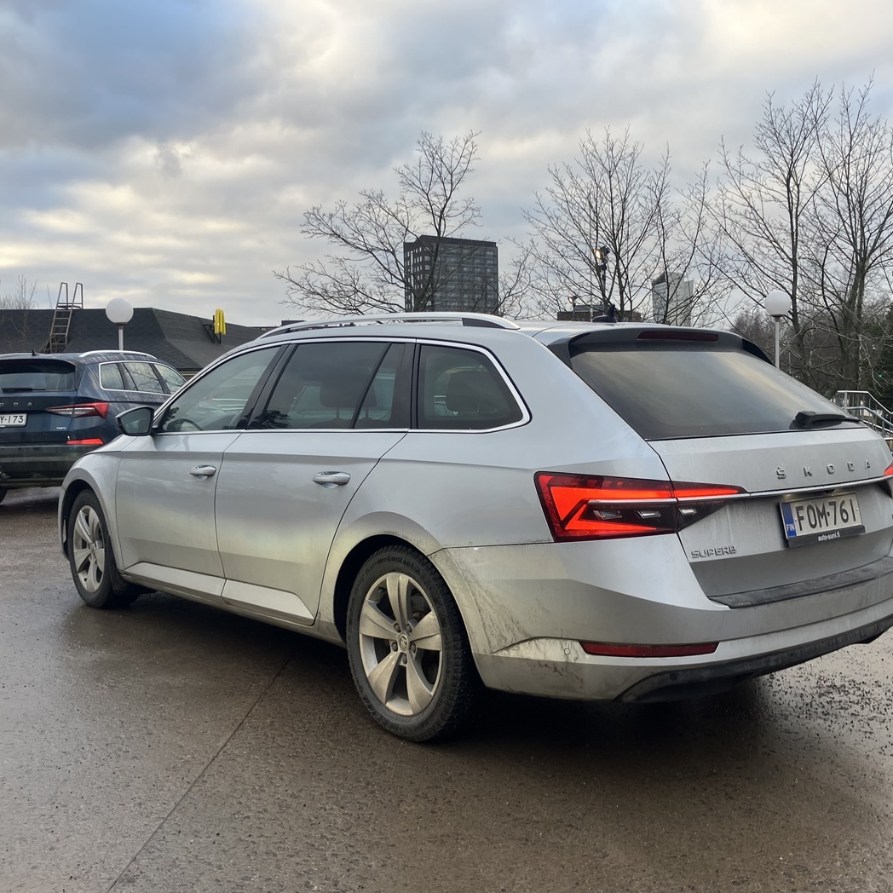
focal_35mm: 34
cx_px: 521
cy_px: 452
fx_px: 992
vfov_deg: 48.4
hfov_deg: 48.3
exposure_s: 1/122
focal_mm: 3.99
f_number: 1.8
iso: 20
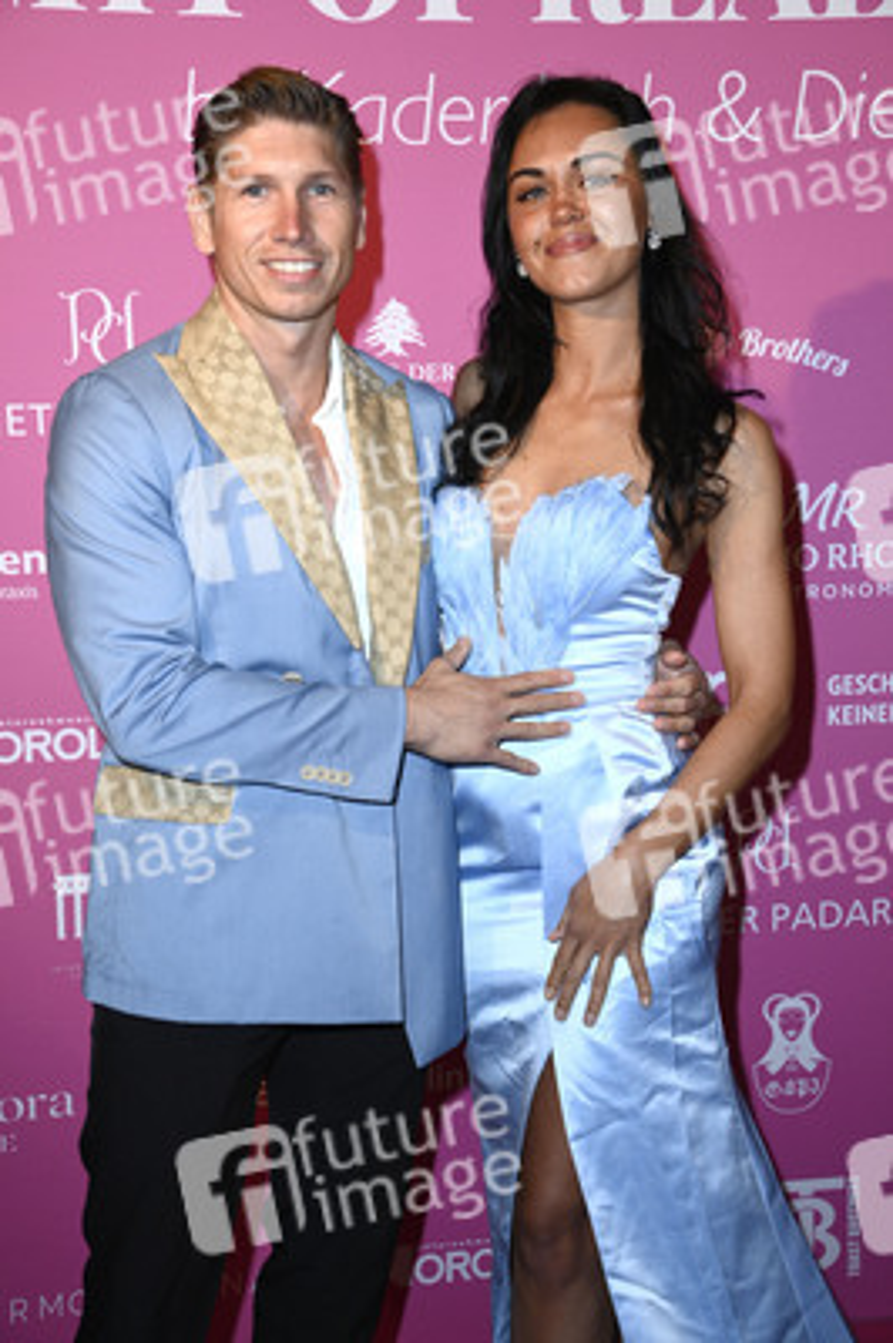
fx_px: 2050
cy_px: 672
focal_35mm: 55
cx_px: 446
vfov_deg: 36.3
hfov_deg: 24.6
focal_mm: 55
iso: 500
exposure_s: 1/250
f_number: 5.6
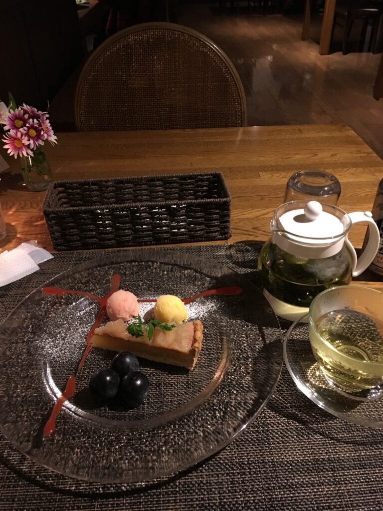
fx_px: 428
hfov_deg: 48.2
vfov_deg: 61.7
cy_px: 256
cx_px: 192
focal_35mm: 29
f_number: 2.2
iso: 100
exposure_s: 1/4
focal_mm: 4.15
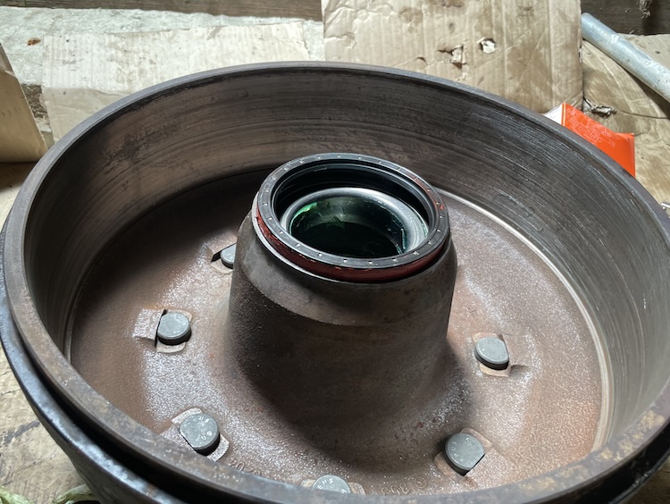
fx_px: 504
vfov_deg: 53.1
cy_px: 252
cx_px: 335
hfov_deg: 67.3
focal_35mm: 26
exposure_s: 1/100
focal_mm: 4.2
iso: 100
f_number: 1.6
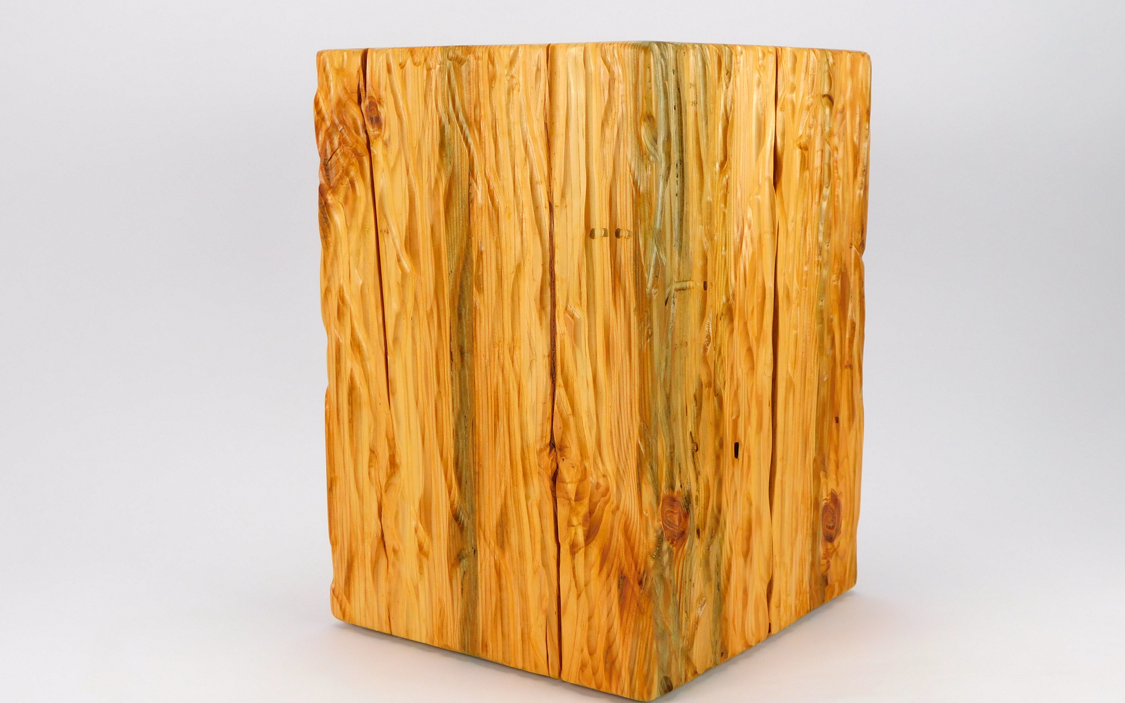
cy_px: 336
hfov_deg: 39.6
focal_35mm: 51
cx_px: 589
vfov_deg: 25.3
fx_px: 1564
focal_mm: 8
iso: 125
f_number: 3.7
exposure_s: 1/160
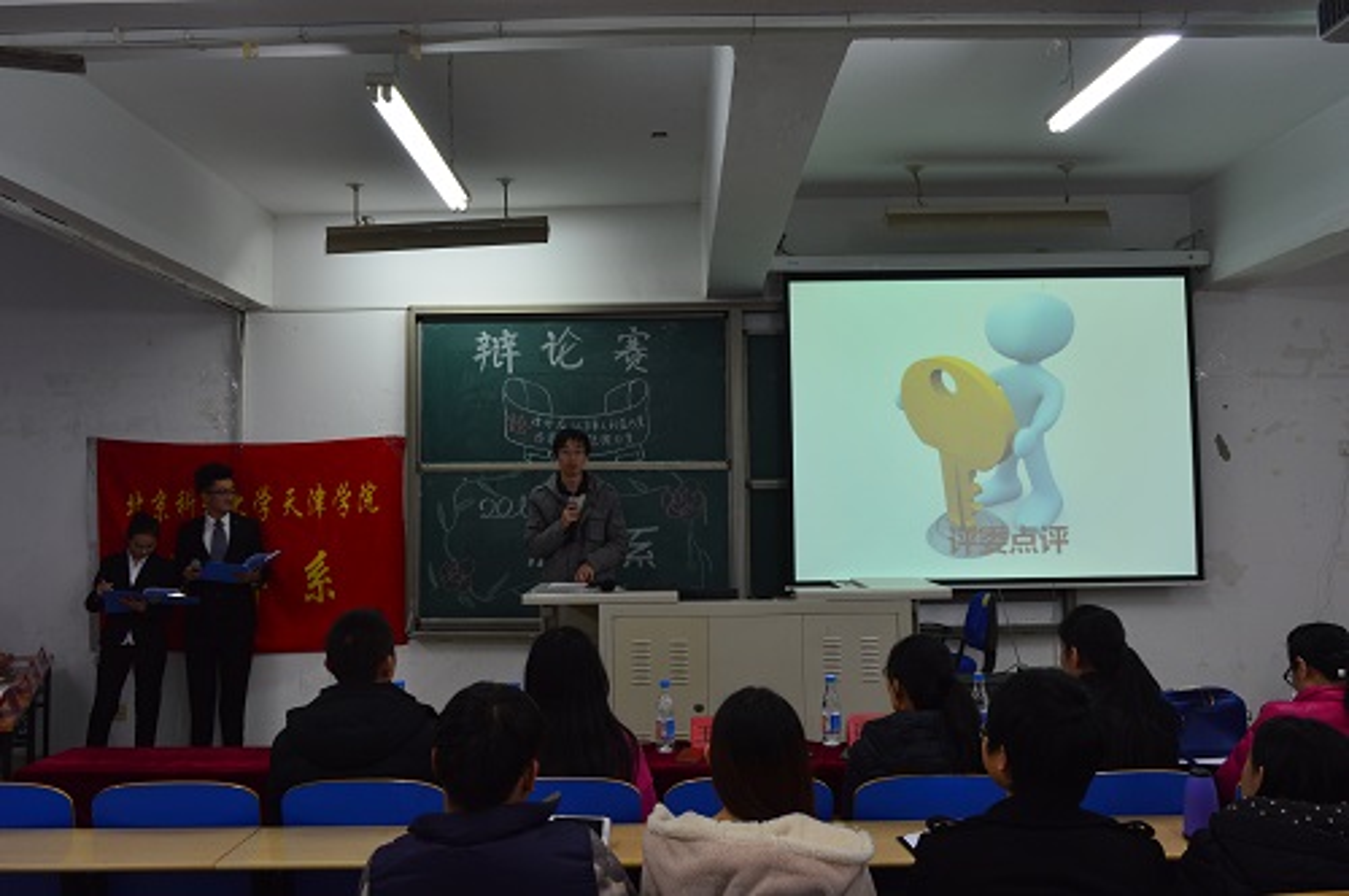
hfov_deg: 62.0
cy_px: 448
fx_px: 1123
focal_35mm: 30
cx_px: 674
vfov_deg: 43.5
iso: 400
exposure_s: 1/30
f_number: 7.1
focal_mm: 20
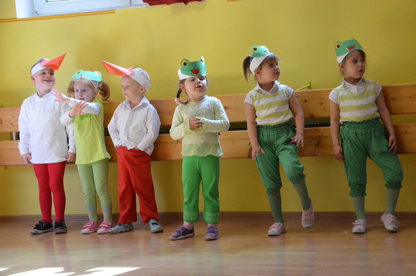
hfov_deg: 24.7
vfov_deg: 16.5
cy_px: 138
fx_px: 951
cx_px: 208
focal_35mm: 82
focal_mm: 55
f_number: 6.3
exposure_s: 1/160
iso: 1600
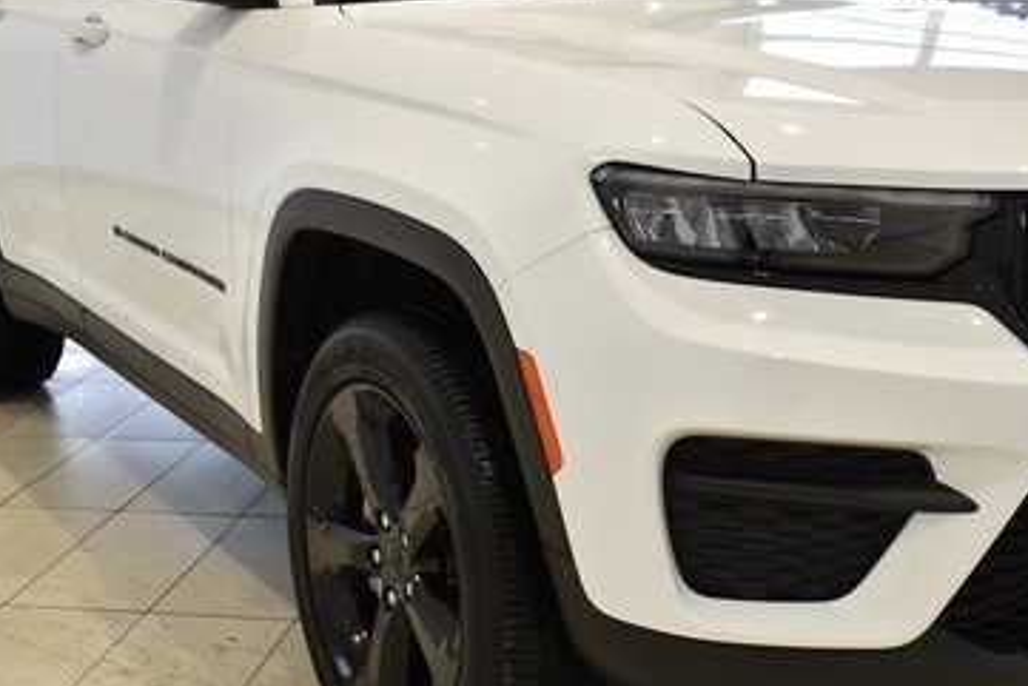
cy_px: 272
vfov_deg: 24.2
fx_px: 1596
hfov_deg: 35.5
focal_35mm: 56
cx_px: 652
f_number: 3.8
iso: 100
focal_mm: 21
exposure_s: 1/40
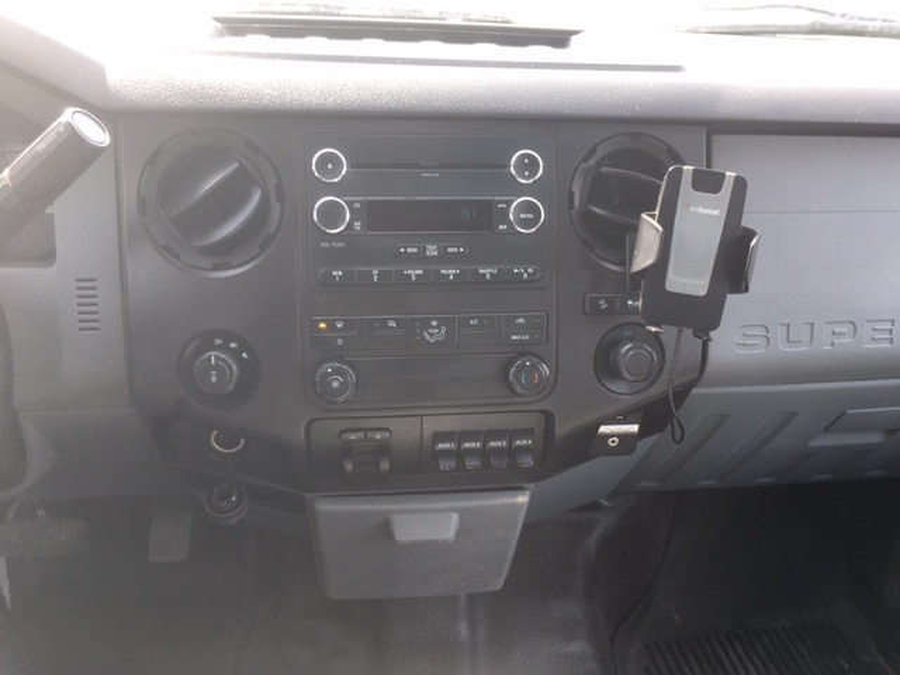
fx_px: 754
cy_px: 338
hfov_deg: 61.7
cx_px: 450
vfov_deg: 48.2
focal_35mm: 29
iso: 32
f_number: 2.2
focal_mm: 4.15
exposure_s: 1/60
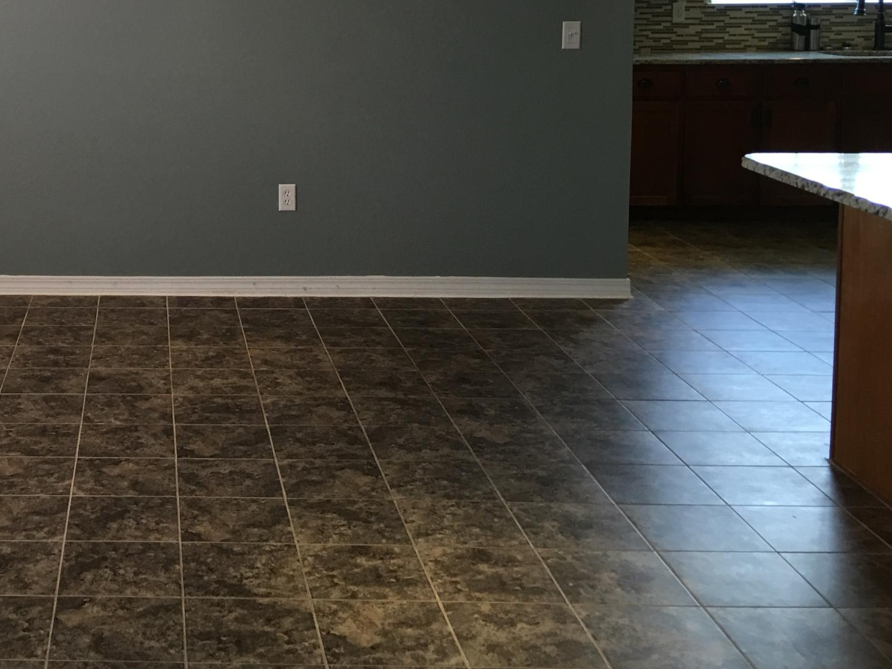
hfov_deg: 34.2
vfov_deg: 26.7
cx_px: 87
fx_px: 1366
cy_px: 87
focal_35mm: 53
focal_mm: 4.15
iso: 25
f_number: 2.2
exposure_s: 1/15
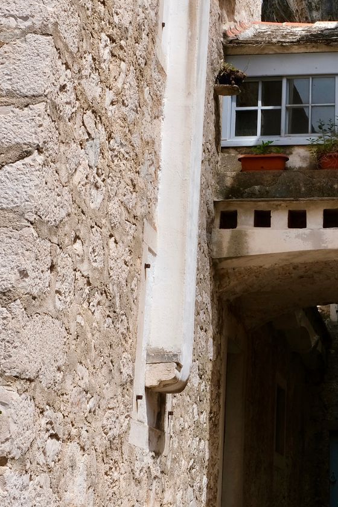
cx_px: 346
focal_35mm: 77
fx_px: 1084
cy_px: 153
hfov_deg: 17.3
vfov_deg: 26.1
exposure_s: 1/250
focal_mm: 22.3
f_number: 16
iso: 250
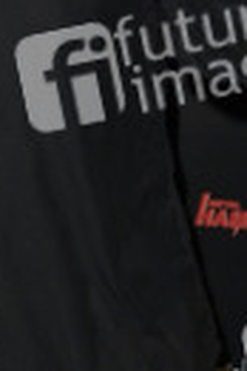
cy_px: -76
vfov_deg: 10.0
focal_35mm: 202
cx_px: -97
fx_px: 2084
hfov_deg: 6.7
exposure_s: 1/200
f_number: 5
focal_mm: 66
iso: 640
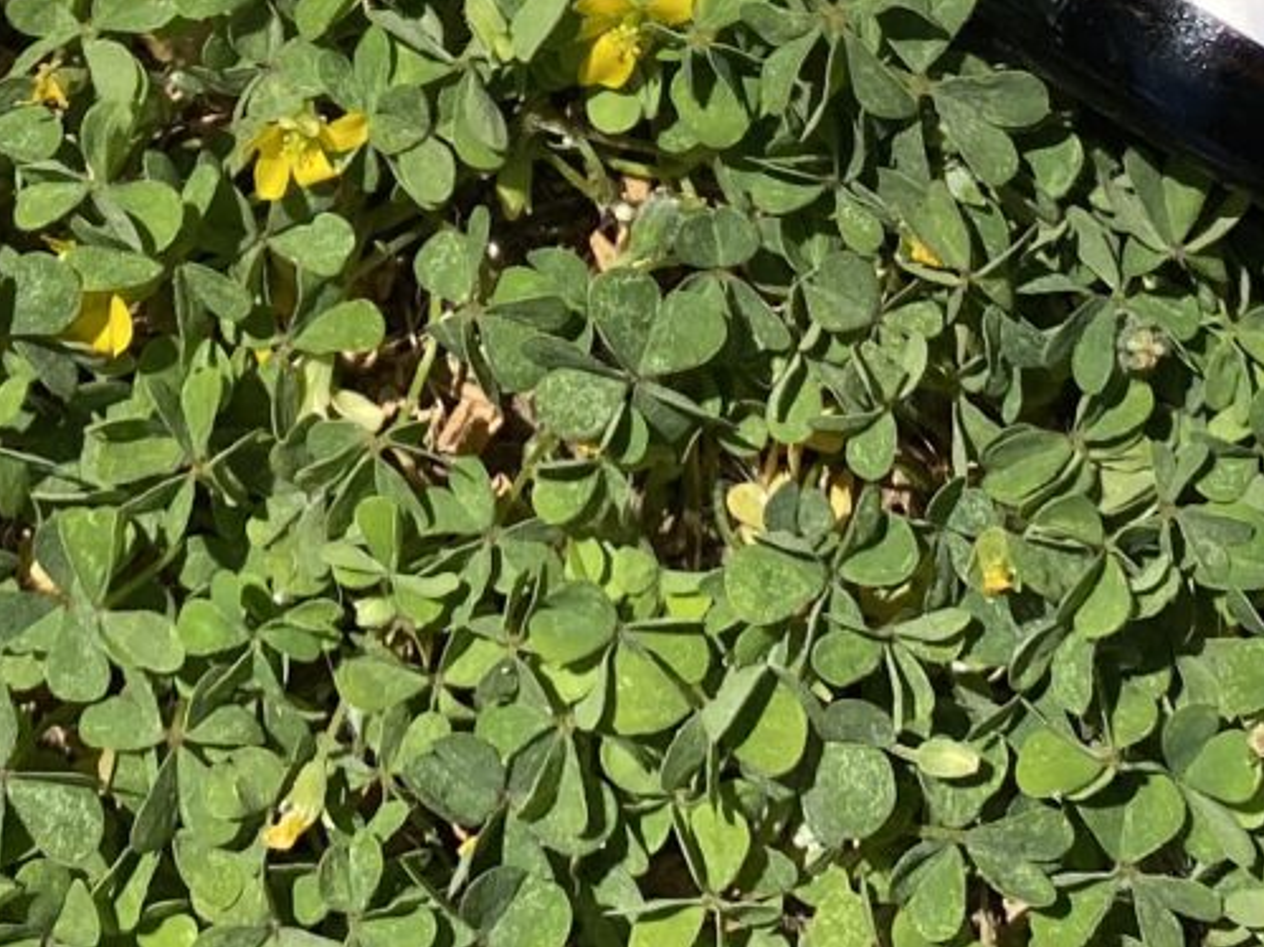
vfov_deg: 13.1
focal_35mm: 100
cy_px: -833
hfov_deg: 19.4
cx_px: 253
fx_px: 3651
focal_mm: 4.25
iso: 32
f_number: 1.8
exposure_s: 1/3846
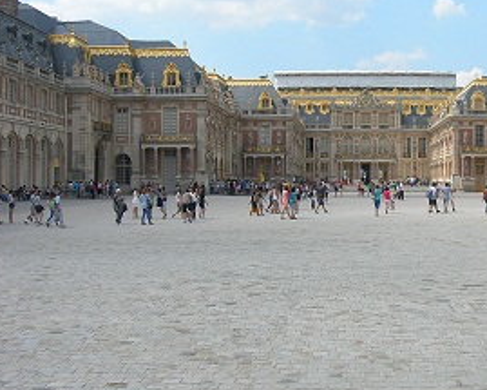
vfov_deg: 28.6
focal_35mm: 53
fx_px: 764
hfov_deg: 34.9
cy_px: 223
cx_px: 335
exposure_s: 1/424
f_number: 4.8
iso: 50
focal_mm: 7.8
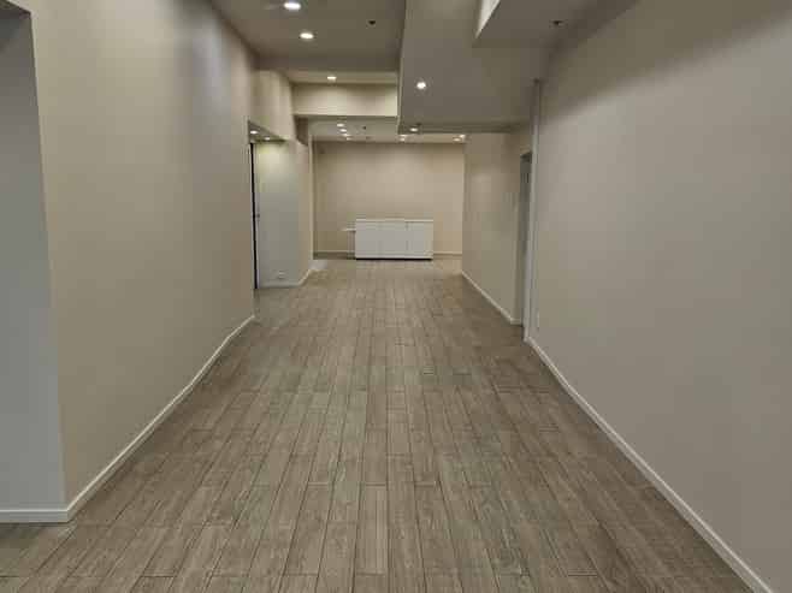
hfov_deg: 73.9
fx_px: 526
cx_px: 396
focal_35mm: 23
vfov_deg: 58.8
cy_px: 296
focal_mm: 6.3
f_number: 1.7
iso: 40
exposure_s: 1/100
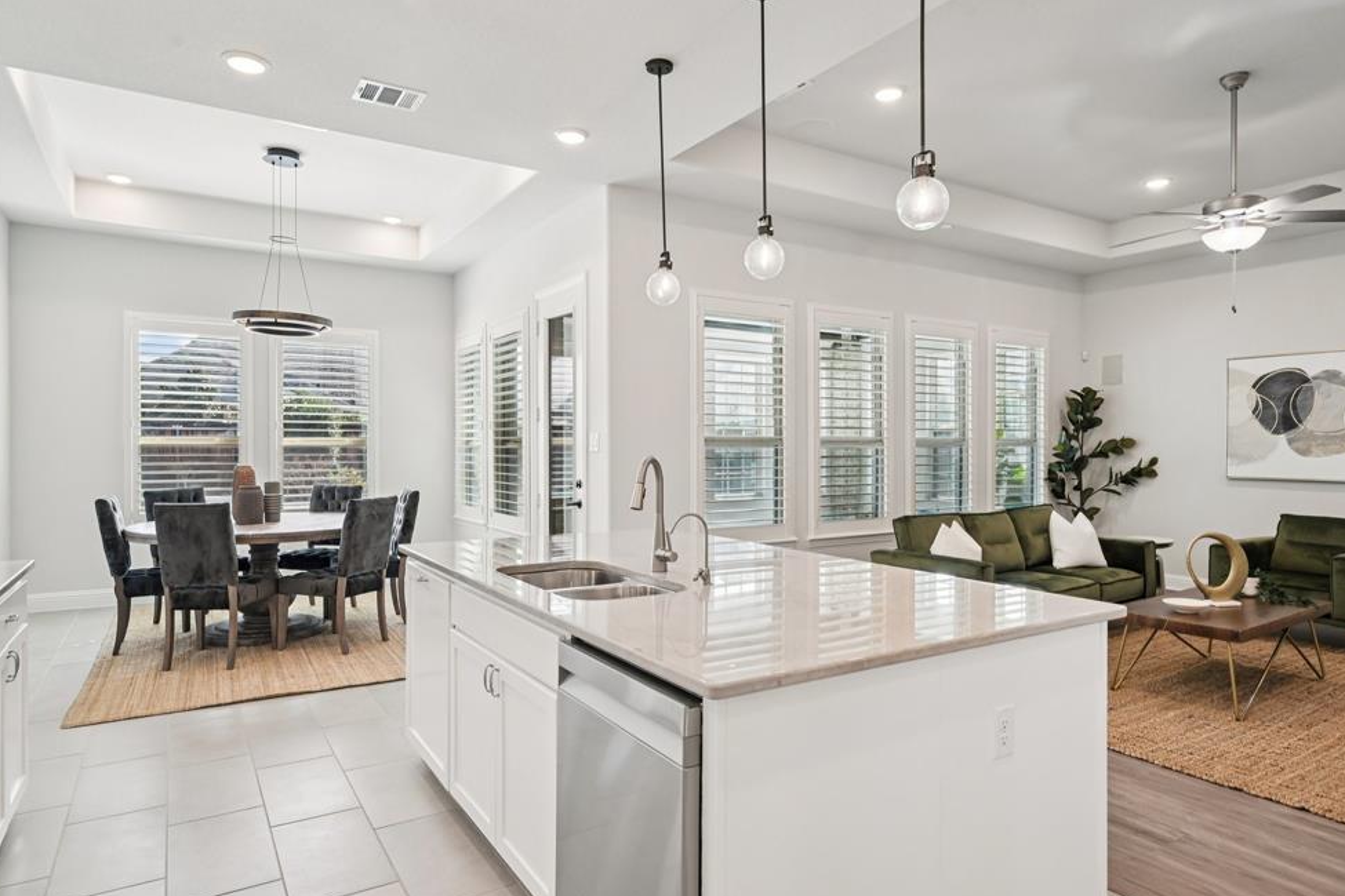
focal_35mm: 21
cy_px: 445
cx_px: 697
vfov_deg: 59.5
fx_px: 785
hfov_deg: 81.2
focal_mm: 20
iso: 400
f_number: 8
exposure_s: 1/60
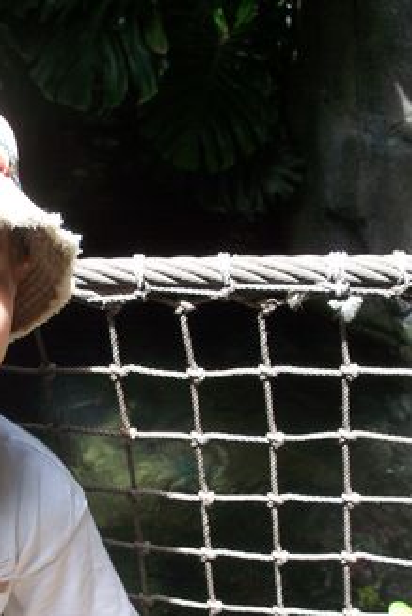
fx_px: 1286
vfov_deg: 26.7
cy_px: 436
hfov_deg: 18.0
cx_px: 83
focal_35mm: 75
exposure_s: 1/60
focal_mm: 7.9
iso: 80
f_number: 3.4
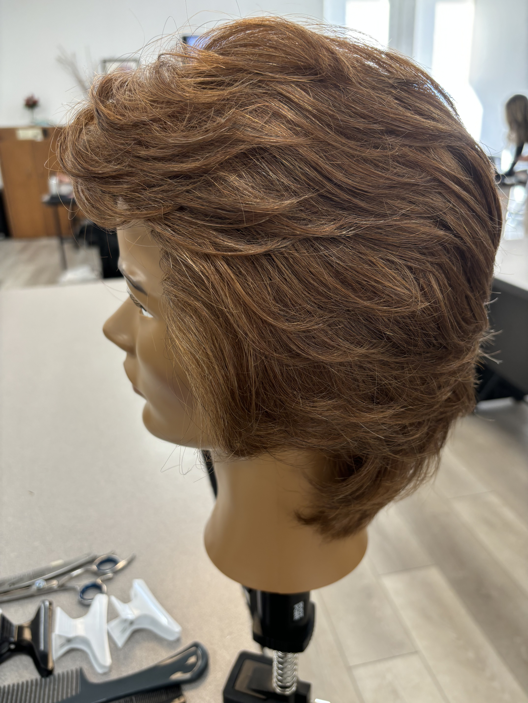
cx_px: 264
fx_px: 529
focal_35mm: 26
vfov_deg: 67.3
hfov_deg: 53.1
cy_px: 352
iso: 64
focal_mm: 5.96
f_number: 1.6
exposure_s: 1/60
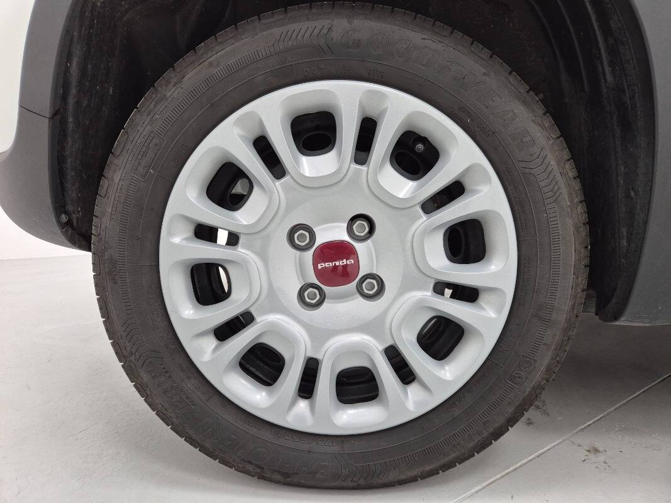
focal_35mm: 23
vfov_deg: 58.9
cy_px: 252
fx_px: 446
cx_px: 336
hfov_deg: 73.9
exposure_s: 1/100
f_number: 1.8
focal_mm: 5.4
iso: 250
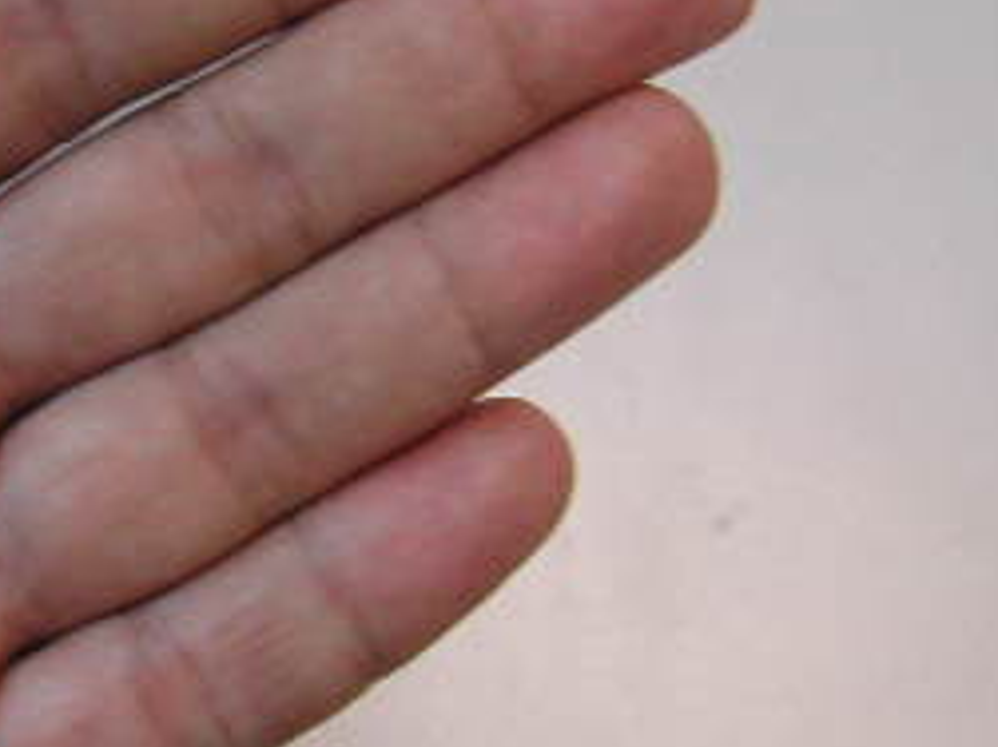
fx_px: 2795
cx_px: -183
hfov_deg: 19.2
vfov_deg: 15.2
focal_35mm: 97
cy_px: 429
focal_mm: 8
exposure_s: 1/9.2
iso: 100
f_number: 2.8
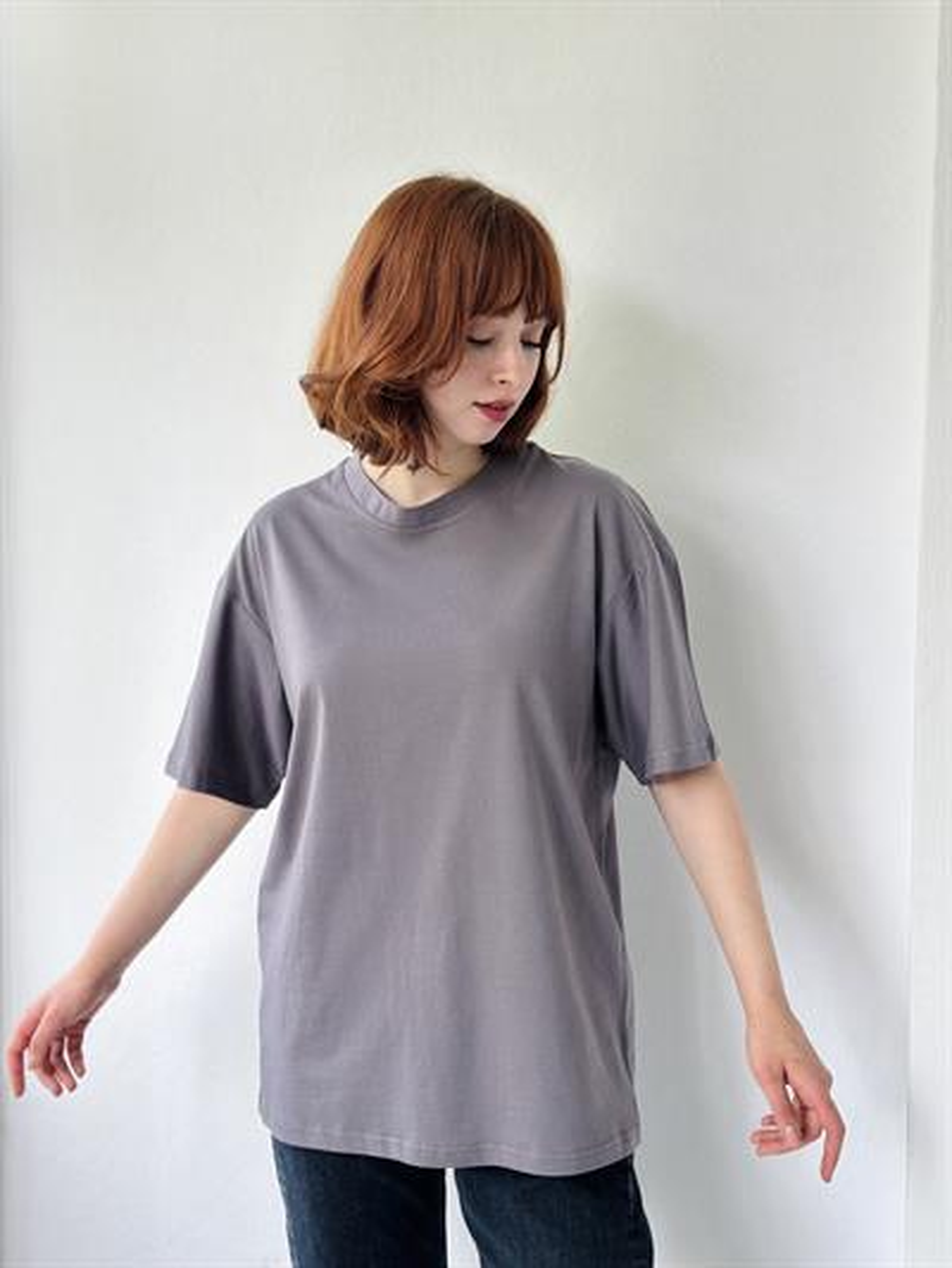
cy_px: 634
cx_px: 476
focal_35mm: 48
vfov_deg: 39.6
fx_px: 1759
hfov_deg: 30.3
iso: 80
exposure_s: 1/230
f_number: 1.78
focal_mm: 6.86
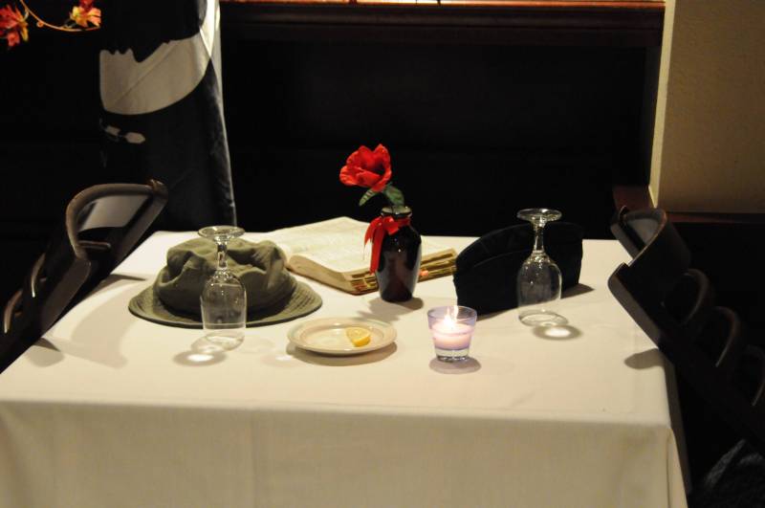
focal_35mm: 75
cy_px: 254
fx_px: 1591
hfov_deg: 27.0
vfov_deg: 18.1
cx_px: 382
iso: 3200
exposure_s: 1/30
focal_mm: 50
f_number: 4.5
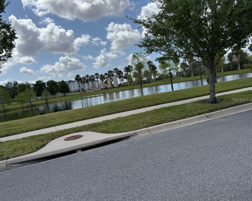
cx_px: 118
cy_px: 100
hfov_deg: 66.0
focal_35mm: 26
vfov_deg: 54.9
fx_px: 194
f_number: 1.78
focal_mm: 6.76
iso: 80
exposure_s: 1/5814
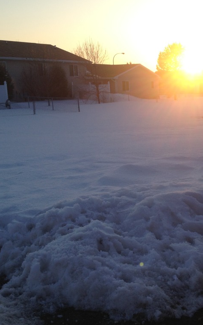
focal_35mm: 50
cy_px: 164
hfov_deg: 25.2
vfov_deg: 40.3
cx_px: 176
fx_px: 443
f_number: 2.4
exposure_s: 1/673
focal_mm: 4.3
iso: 50
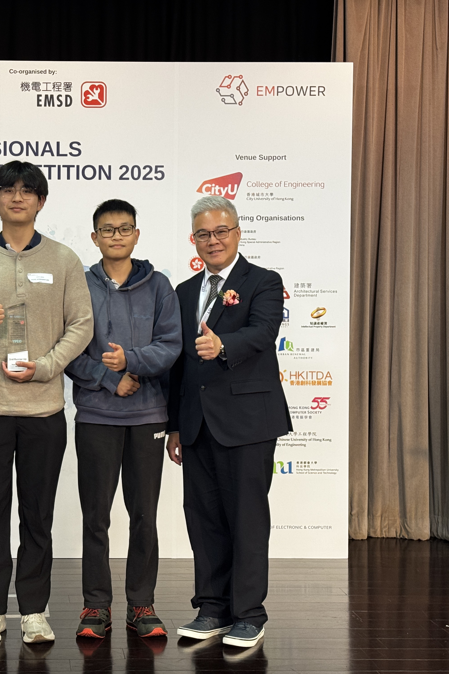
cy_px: 339
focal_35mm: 67
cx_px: 62
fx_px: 1253
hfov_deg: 20.0
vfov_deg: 30.1
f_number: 1.78
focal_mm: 6.76
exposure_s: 1/50
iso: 125
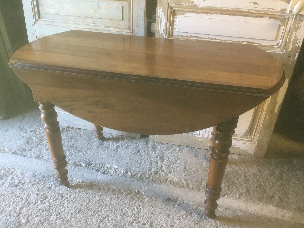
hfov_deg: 61.7
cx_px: 152
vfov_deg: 48.2
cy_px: 114
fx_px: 255
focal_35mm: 29
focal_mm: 4.15
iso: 125
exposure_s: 1/33
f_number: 2.2
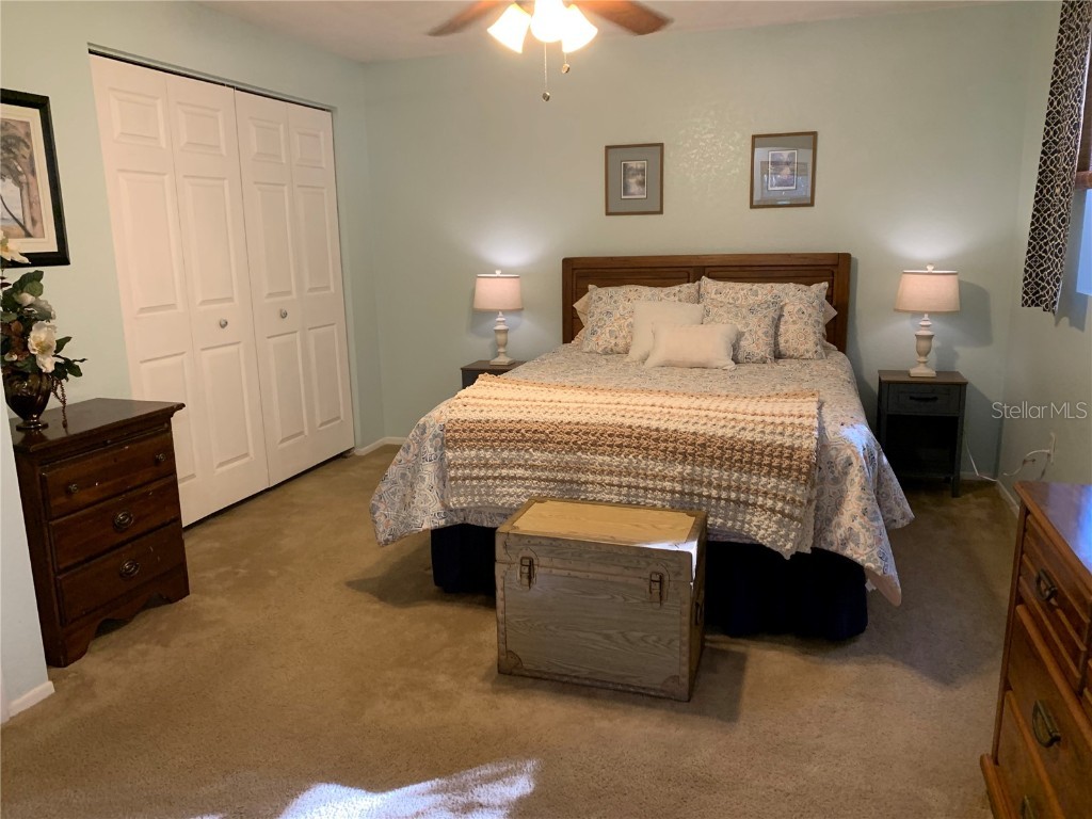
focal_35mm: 26
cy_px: 410
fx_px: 820
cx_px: 546
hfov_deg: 67.3
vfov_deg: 53.1
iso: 250
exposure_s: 1/60
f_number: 1.8
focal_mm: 4.25
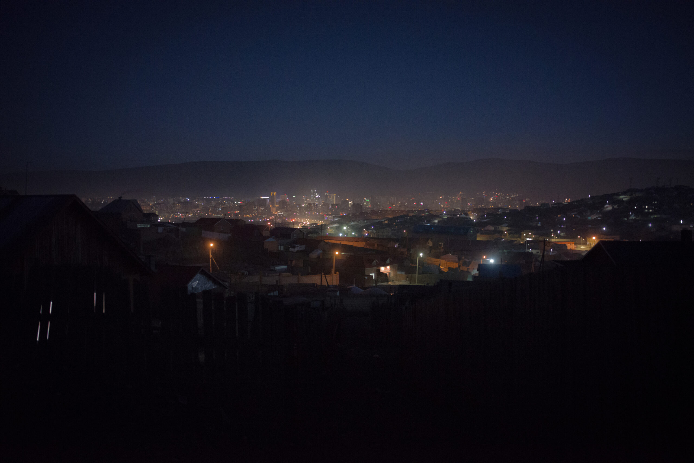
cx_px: 347
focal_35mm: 35
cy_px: 232
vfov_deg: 37.9
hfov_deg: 54.4
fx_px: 675
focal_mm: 35
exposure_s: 1/80
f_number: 1.4
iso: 6400
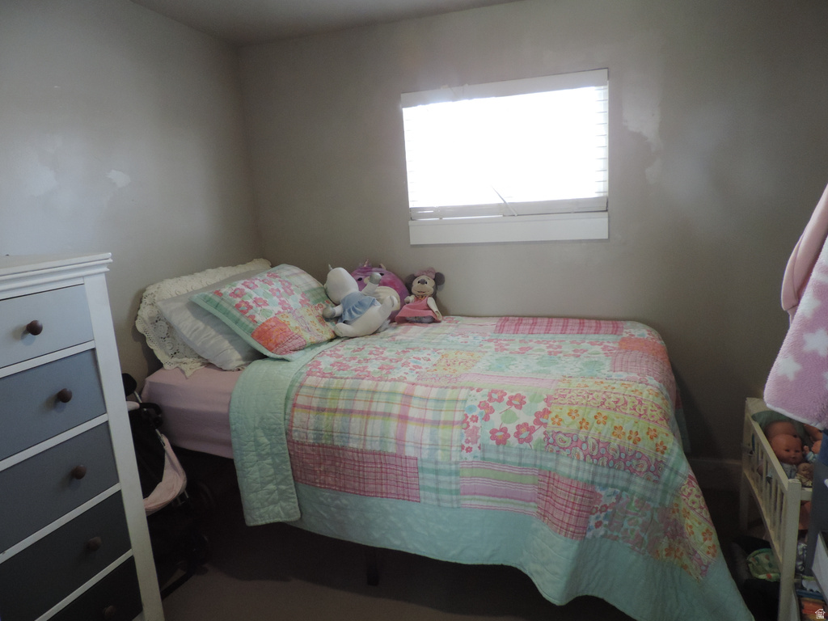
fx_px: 574
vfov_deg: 56.8
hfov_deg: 71.6
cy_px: 310
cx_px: 414
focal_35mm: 24
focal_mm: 4.3
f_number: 3
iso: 500
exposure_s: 1/60
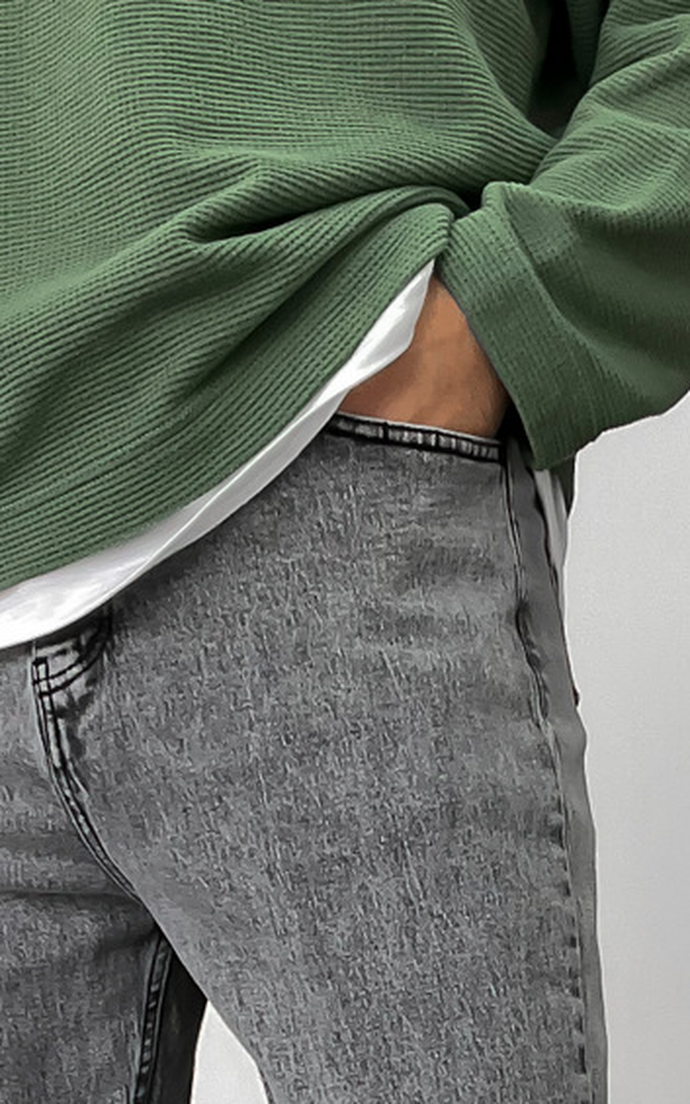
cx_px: 395
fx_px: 2618
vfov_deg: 22.3
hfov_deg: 15.0
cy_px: 1270
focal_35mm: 87
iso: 50
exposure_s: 1/120
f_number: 1.8
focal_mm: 3
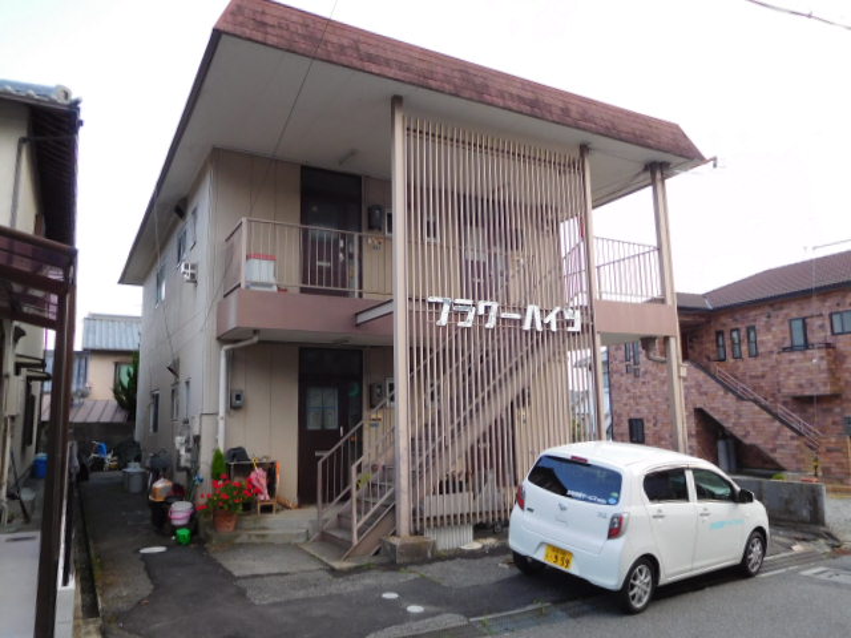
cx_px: 426
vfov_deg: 54.9
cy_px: 319
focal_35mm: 25
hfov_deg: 69.4
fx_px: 615
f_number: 3.4
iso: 125
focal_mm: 4.5
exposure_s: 1/160
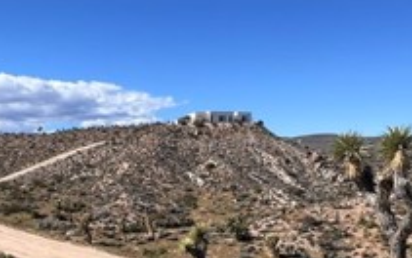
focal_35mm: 45
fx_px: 505
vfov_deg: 25.7
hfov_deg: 44.2
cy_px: 309
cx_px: 178
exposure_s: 1/1976
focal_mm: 2.22
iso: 50
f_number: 2.2
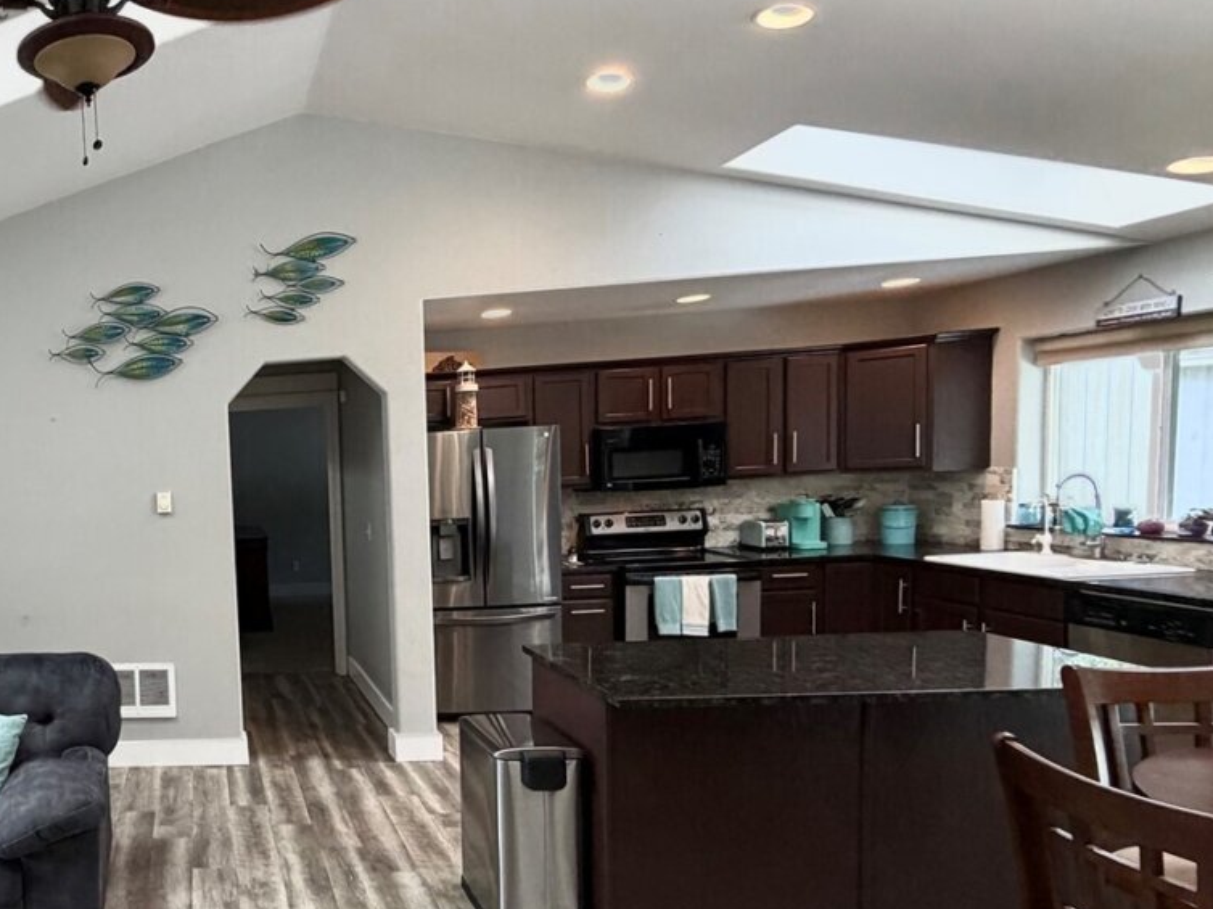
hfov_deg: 57.1
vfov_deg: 52.7
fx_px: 911
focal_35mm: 26
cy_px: 537
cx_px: 105
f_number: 2.2
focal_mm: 2.22
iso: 250
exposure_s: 1/120
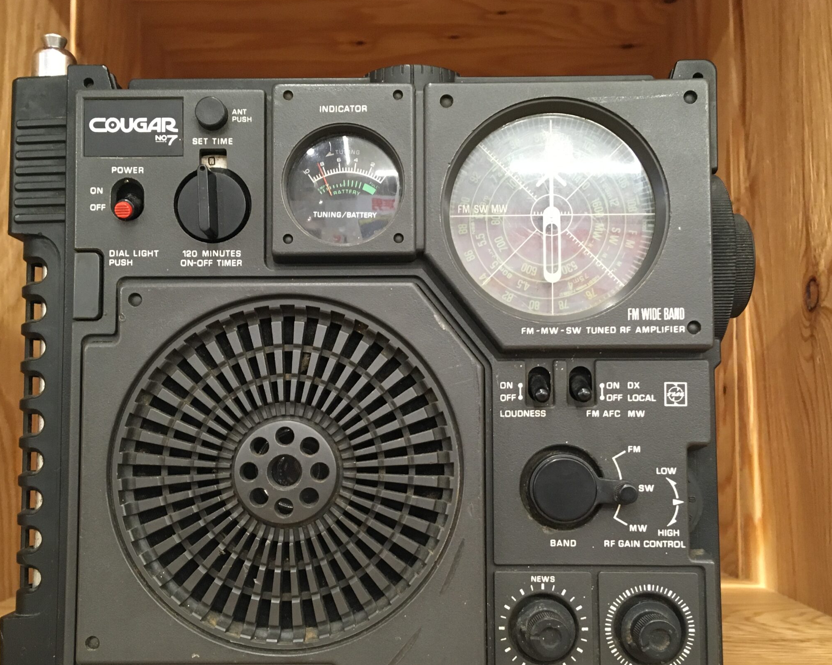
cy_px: 373
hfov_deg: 50.3
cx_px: 401
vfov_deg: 41.1
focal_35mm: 36
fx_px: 886
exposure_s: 1/30
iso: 125
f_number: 2.2
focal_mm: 4.15
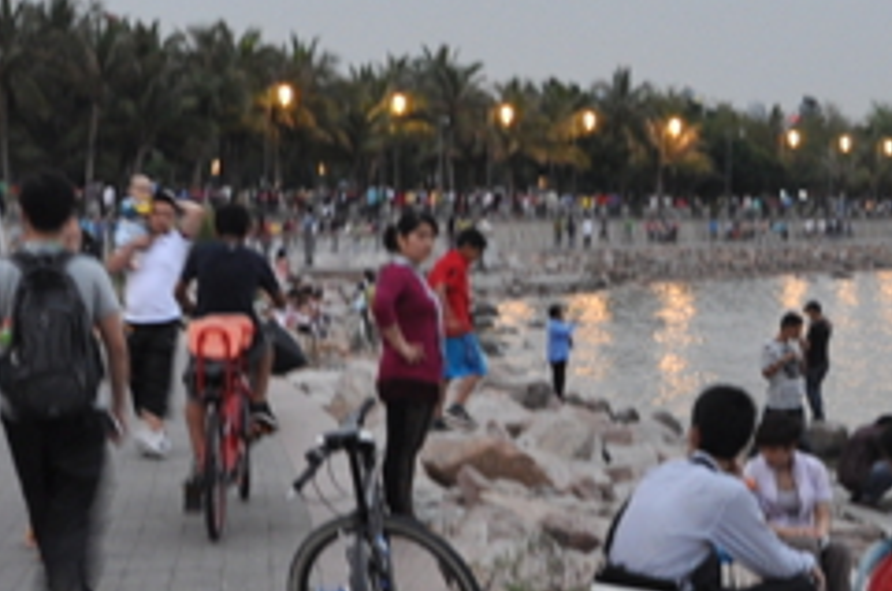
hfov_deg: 22.1
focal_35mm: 90
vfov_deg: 15.1
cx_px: 799
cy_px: 243
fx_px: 2226
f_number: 5.6
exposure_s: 1/10
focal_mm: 18
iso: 400
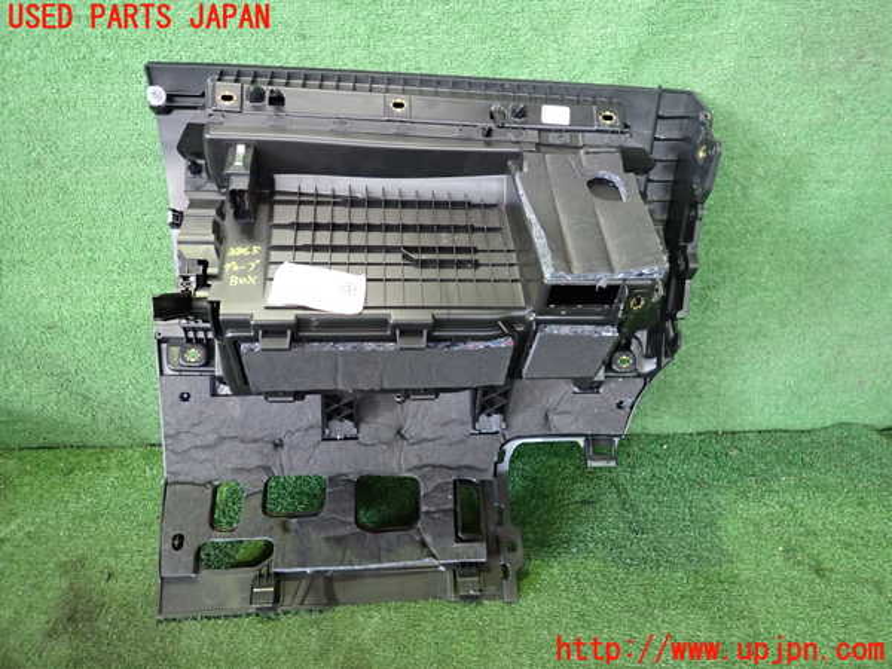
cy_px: 334
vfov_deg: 54.9
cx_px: 446
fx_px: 644
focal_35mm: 25
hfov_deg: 69.4
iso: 500
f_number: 2
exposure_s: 1/30
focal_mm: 4.5
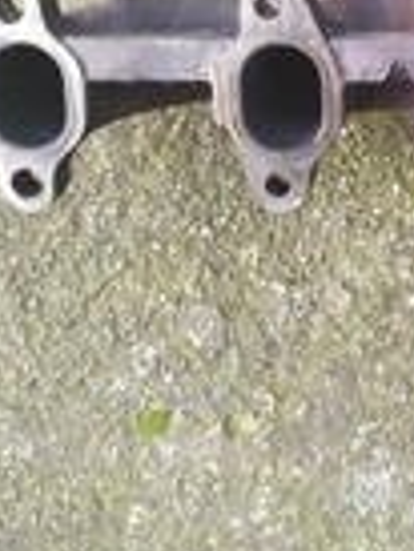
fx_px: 1115
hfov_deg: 19.8
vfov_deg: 26.6
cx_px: 498
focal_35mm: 70
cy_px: 28
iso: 100
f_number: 1.89
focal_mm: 5.89
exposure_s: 1/100
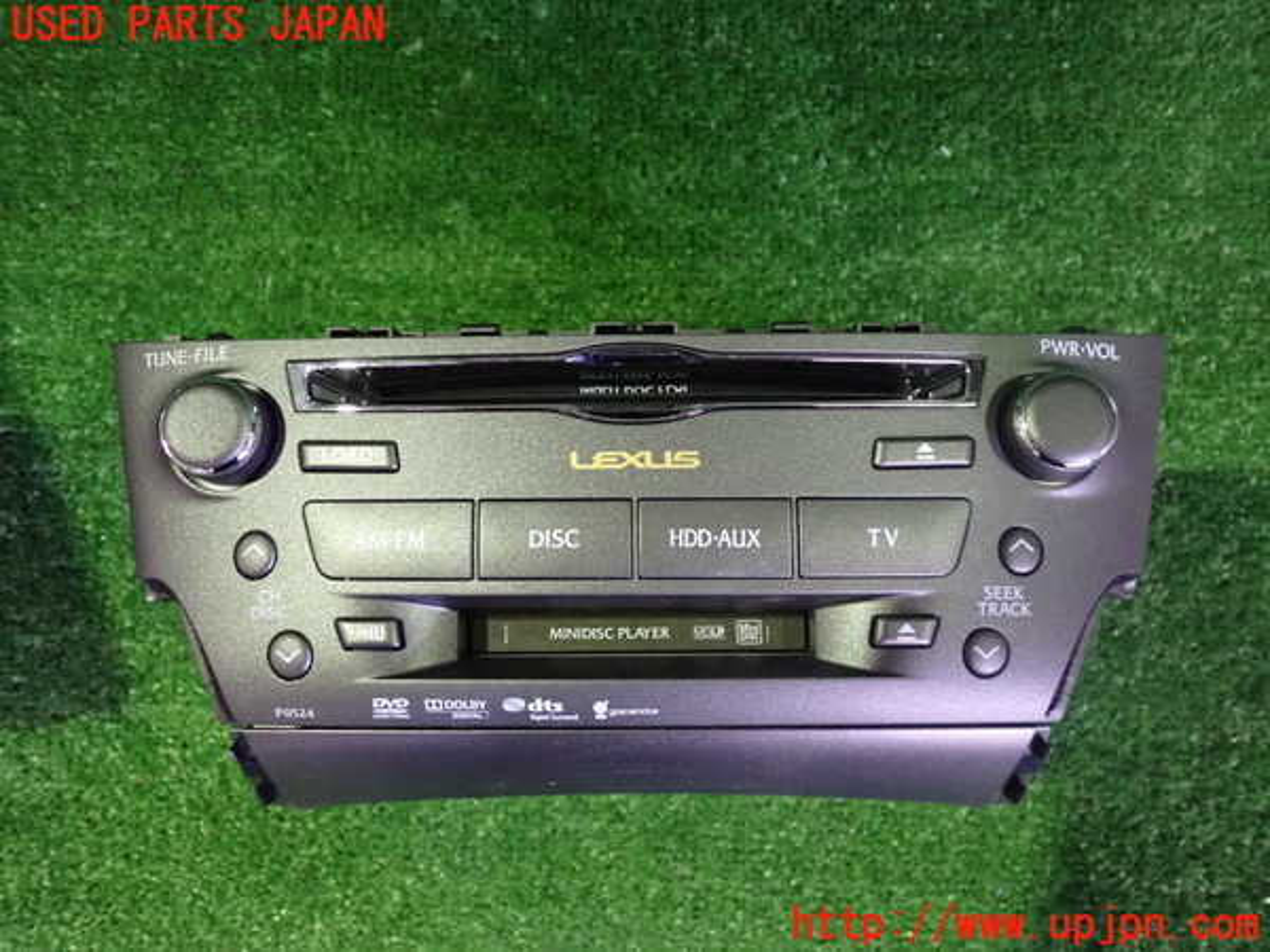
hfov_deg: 60.0
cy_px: 476
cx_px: 635
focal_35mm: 30
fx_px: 1101
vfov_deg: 46.8
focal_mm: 5.4
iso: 1250
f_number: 2.3
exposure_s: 1/40
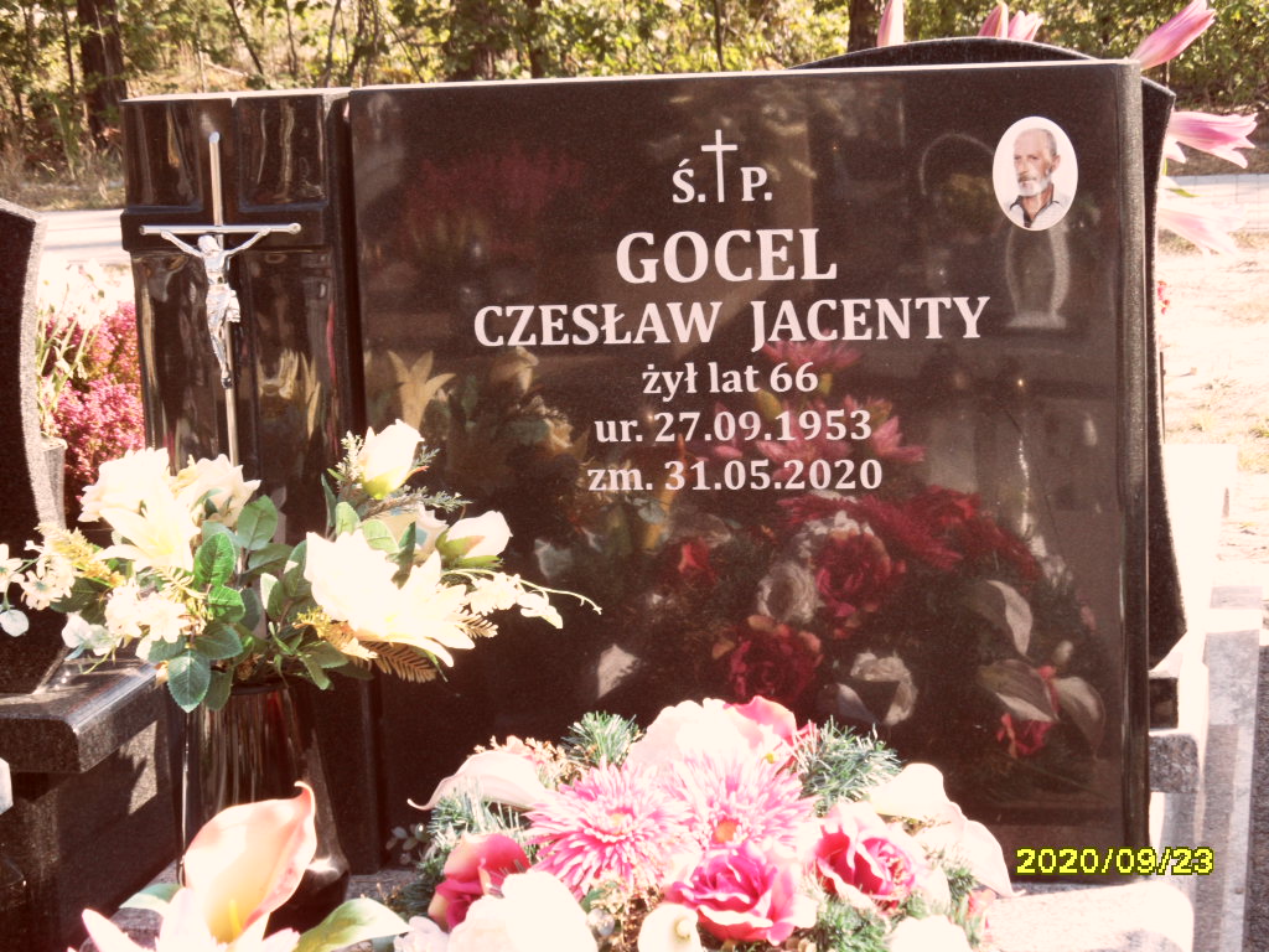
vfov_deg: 18.4
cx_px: 634
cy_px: 476
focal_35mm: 80
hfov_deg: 24.4
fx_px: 2933
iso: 100
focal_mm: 13.2
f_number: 4.2
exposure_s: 1/125
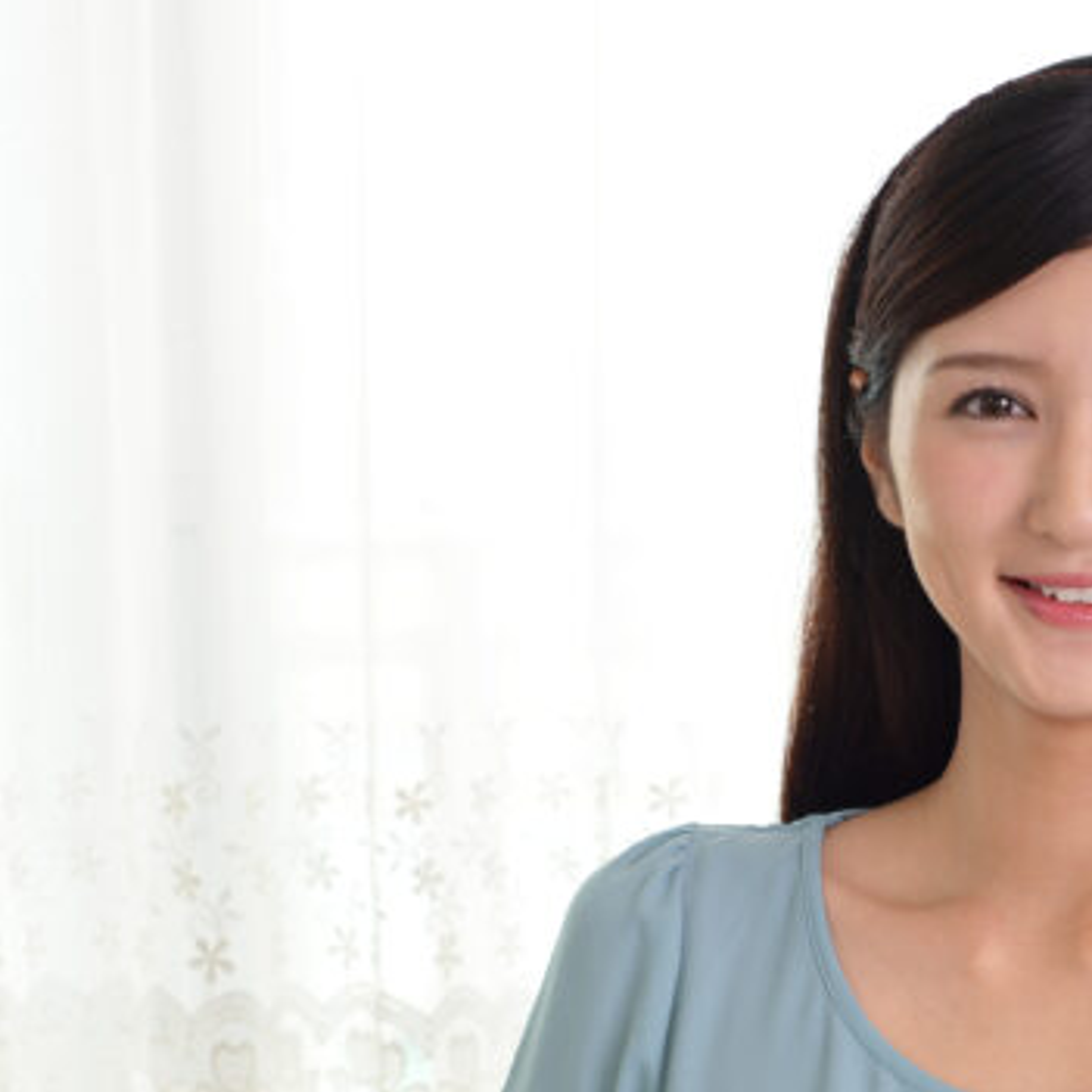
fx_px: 4426
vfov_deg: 14.0
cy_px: 863
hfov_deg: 14.0
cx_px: 843
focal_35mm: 124
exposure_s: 1/80
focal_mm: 50
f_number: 5.6
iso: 160
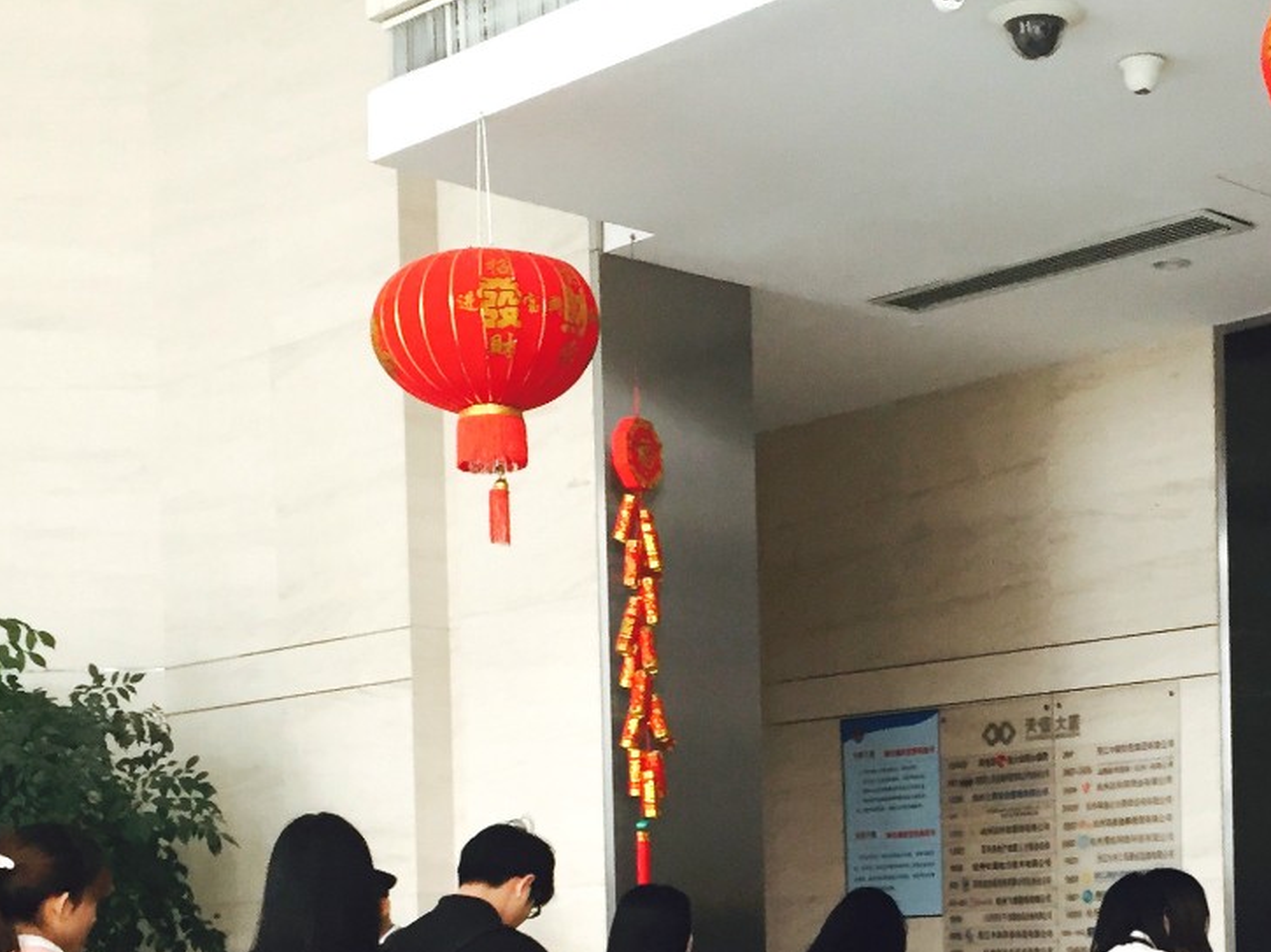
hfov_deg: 29.8
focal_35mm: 64
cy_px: 977
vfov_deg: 22.0
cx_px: 937
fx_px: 2349
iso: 100
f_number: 2.2
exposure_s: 1/33
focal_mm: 4.15
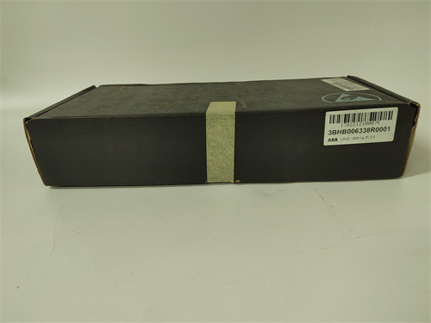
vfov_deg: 58.9
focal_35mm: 23
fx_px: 286
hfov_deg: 73.9
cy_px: 162
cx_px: 216
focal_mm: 5.52
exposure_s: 1/100
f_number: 1.9
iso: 1769
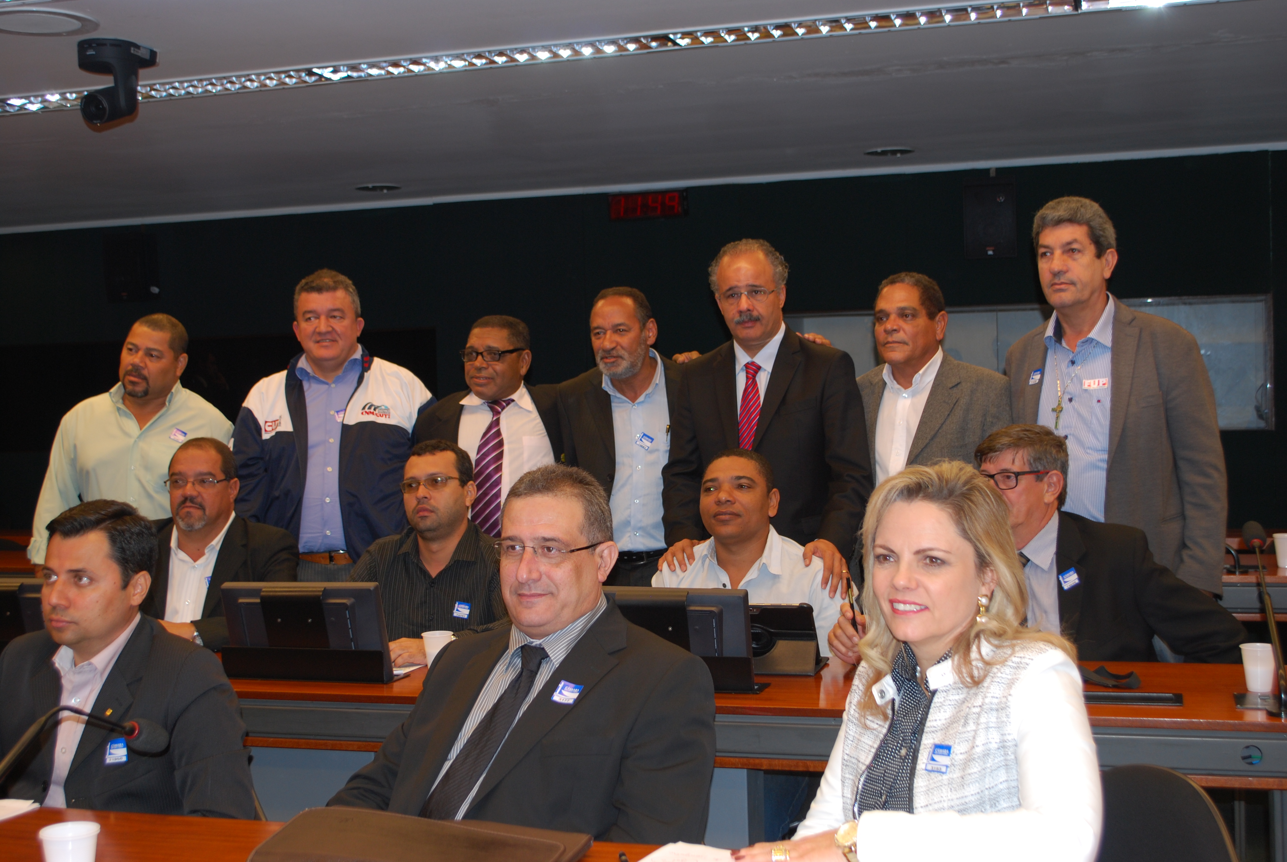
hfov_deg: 43.6
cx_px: 644
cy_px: 431
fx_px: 1611
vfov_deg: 29.9
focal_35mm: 45
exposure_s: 1/60
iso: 220
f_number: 4.8
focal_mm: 30
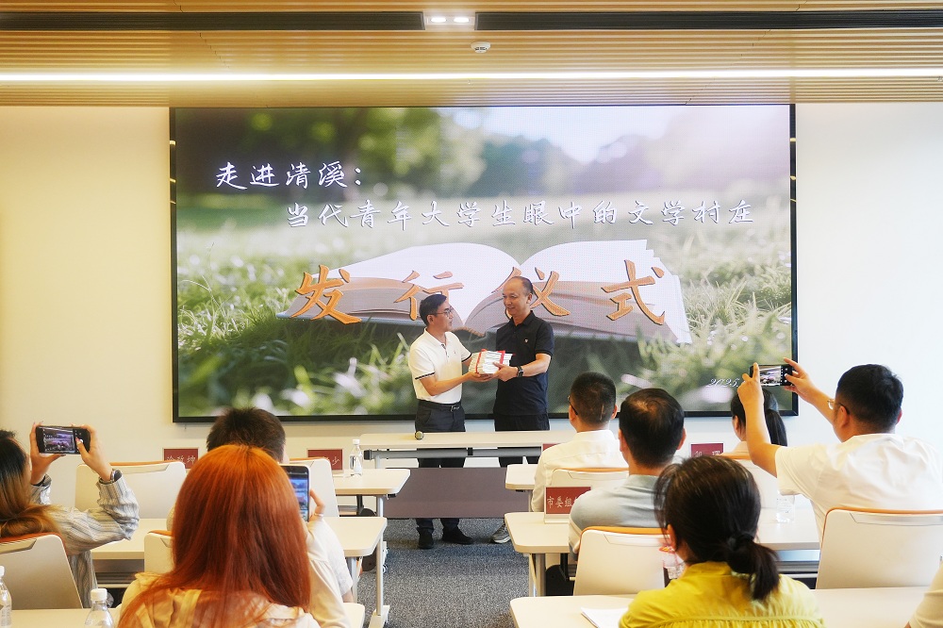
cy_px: 314
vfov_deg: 33.0
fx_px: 1060
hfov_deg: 47.9
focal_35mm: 40
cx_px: 472
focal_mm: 27
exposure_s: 1/160
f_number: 4.5
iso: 500
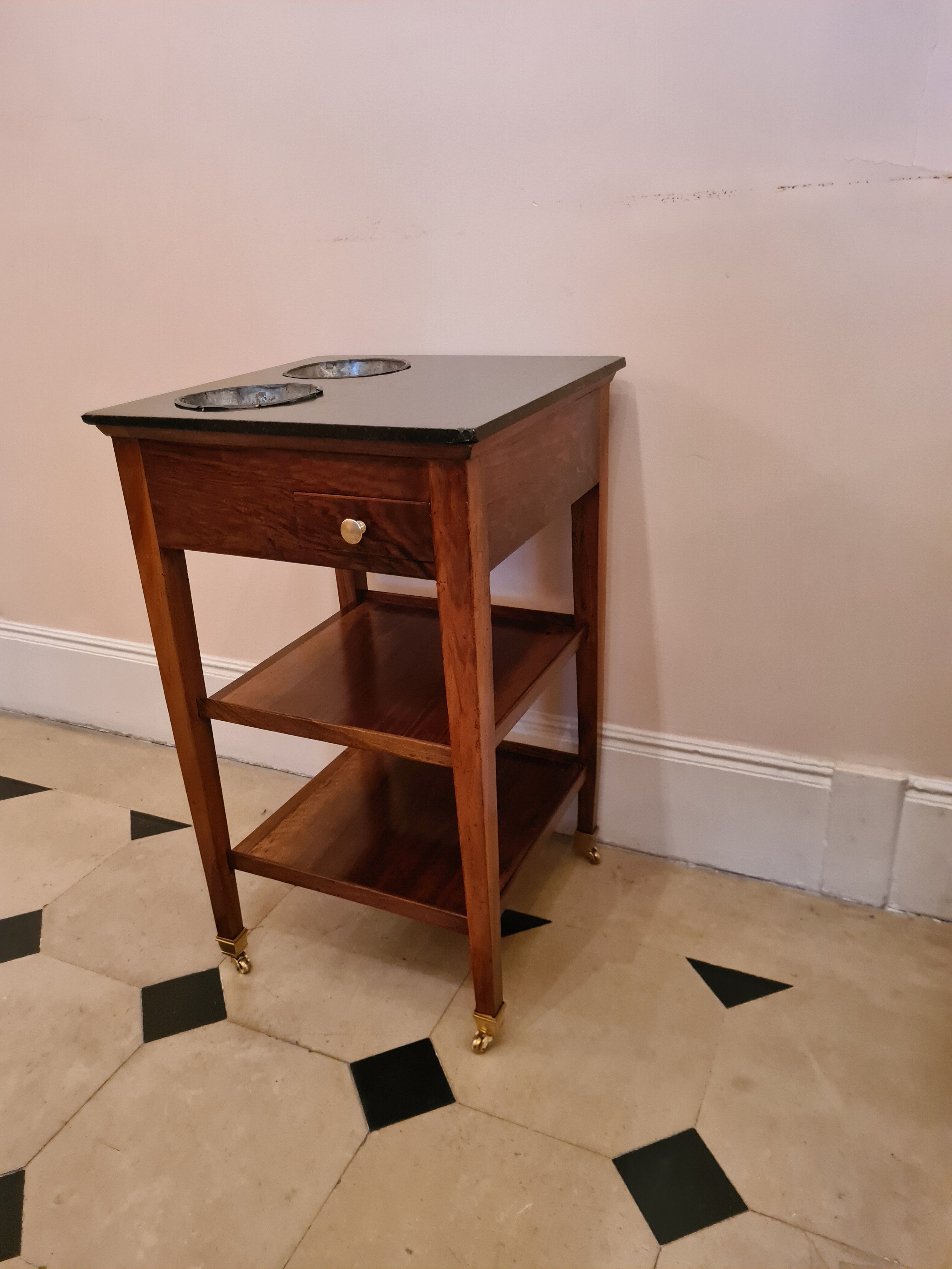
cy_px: 634
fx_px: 953
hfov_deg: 53.1
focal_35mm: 26
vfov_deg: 67.3
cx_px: 476
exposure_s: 1/50
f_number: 1.8
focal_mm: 5.4
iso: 640
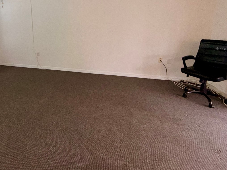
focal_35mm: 22
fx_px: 144
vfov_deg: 58.7
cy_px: 48
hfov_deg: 71.3
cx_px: 57
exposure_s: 1/60
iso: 125
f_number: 2.2
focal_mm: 2.22
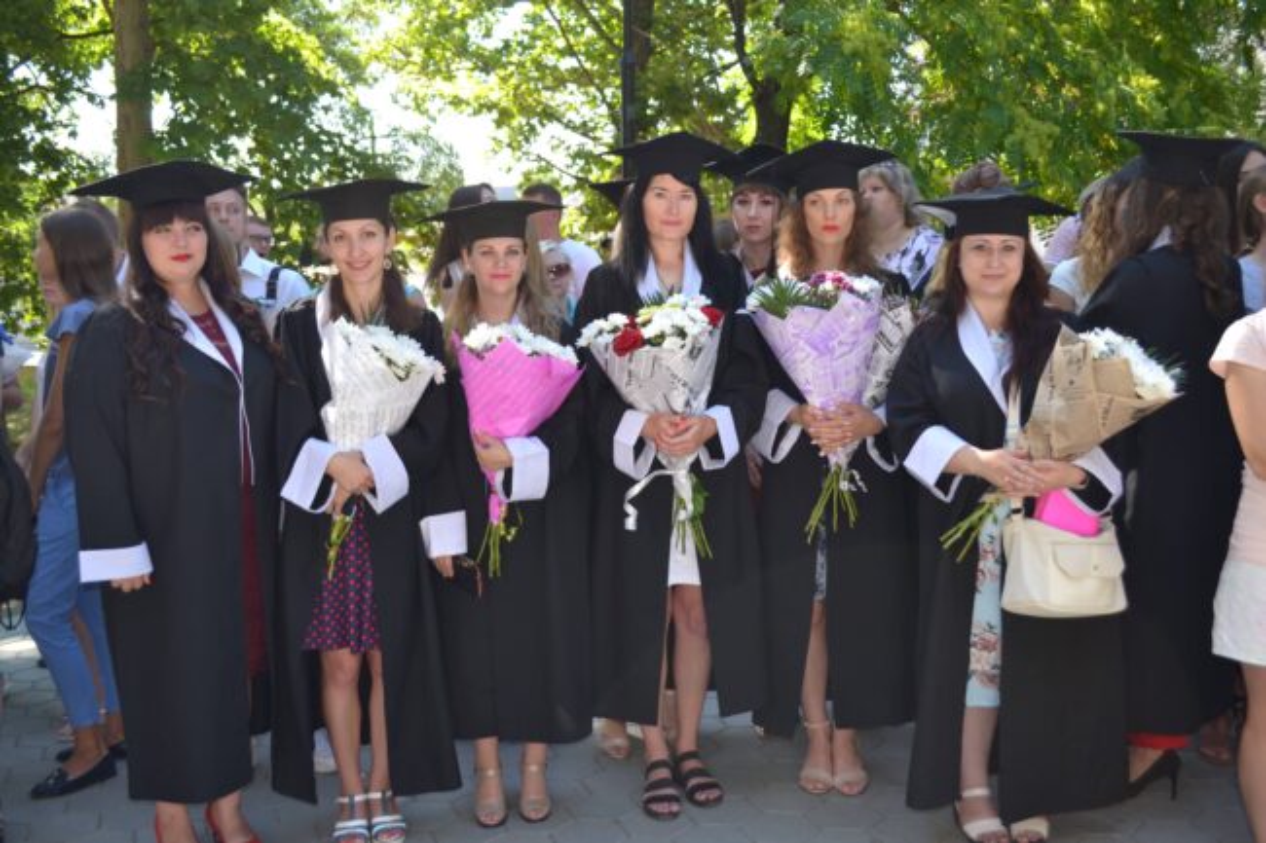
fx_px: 1266
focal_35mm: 36
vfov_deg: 36.9
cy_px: 422
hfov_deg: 53.1
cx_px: 633
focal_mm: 24
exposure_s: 1/60
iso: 100
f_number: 4
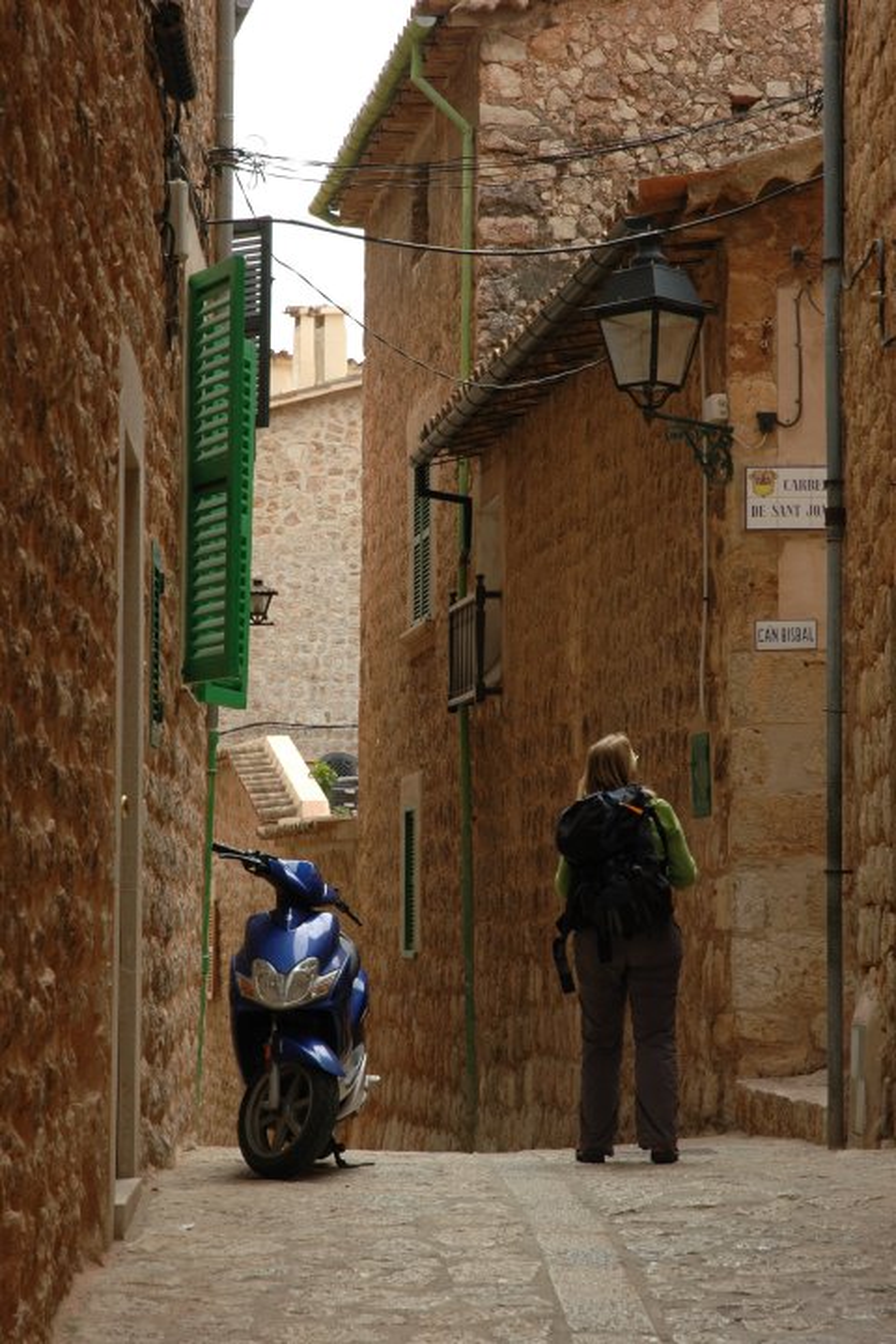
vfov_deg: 22.6
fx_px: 3360
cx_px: 448
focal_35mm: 90
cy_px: 672
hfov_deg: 15.2
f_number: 9
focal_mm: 60
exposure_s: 1/125
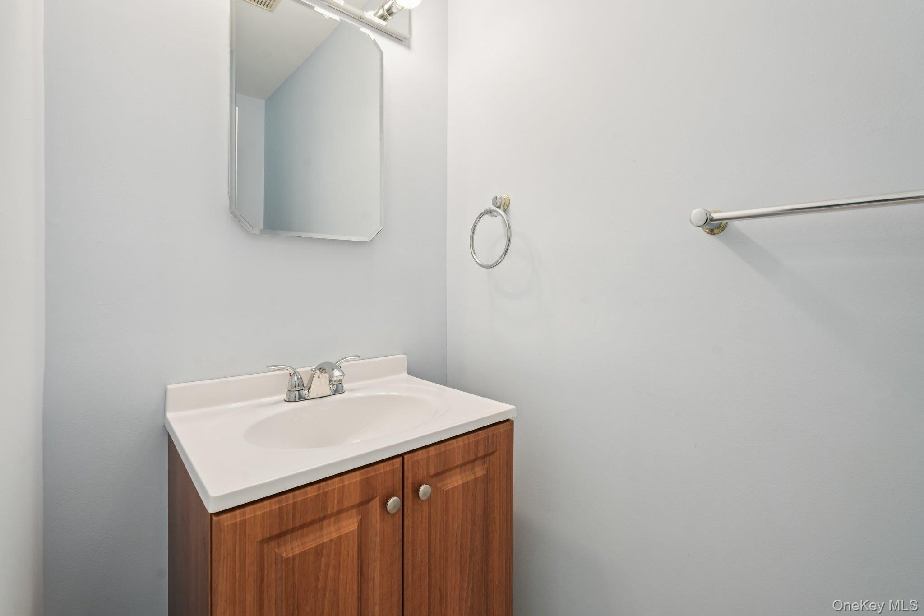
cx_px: 462
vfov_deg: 73.7
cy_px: 308
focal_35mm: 16
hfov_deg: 96.7
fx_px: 411
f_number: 8
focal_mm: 16
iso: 400
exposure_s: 1/8
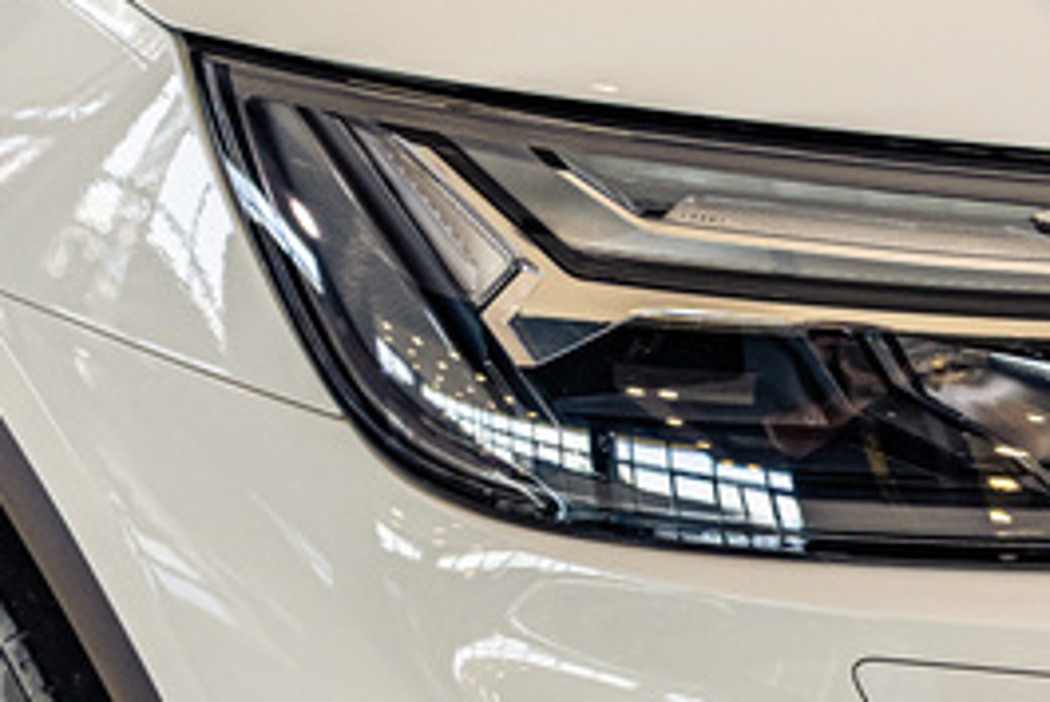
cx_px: 1092
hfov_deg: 17.5
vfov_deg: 11.9
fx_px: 3325
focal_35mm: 114
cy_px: 694
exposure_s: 1/200
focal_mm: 29.5
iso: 500
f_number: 5
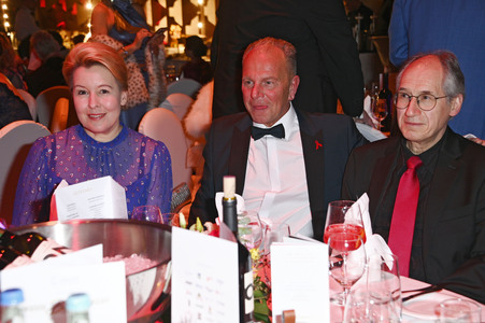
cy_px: 162
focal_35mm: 58
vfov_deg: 23.3
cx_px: 242
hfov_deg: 34.5
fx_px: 781
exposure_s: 1/60
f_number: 5.6
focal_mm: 58
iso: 1250
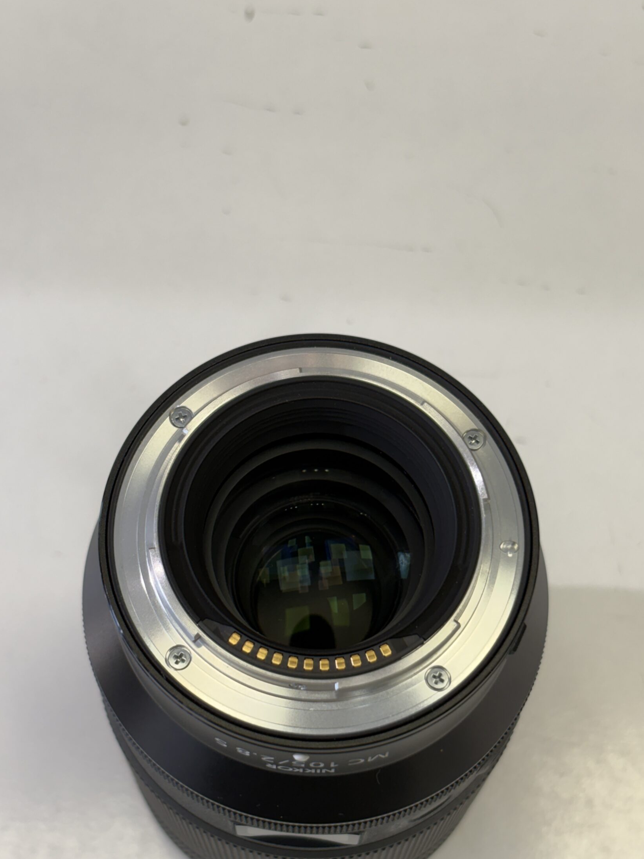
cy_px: 502
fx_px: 1513
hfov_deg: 24.0
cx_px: 327
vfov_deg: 31.6
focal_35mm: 61
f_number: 1.6
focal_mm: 5.96
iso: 40
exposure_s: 1/50
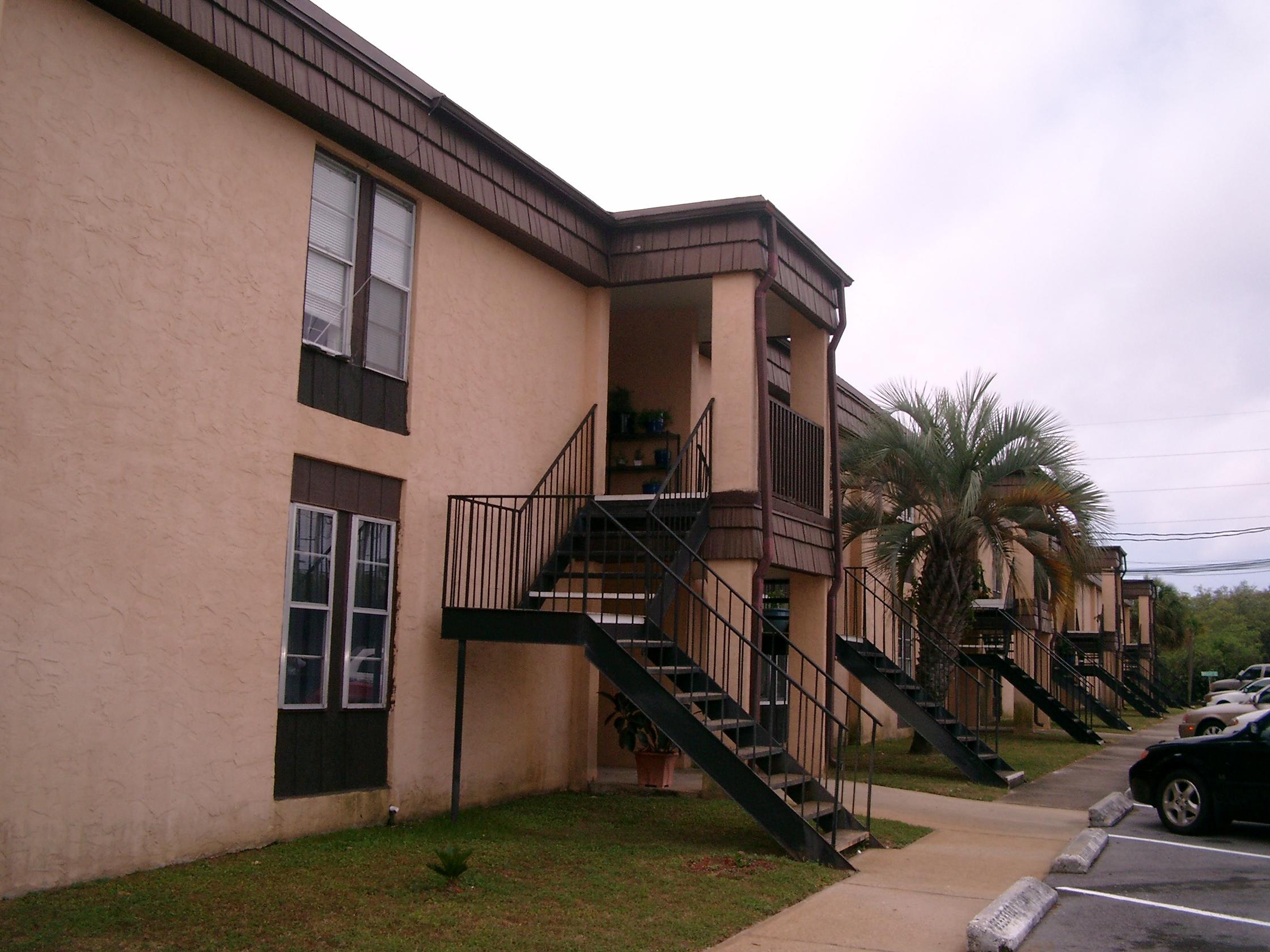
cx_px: 635
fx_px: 1357
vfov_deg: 38.7
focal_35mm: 37
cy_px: 476
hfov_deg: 50.1
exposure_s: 1/500
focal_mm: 7.6
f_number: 5
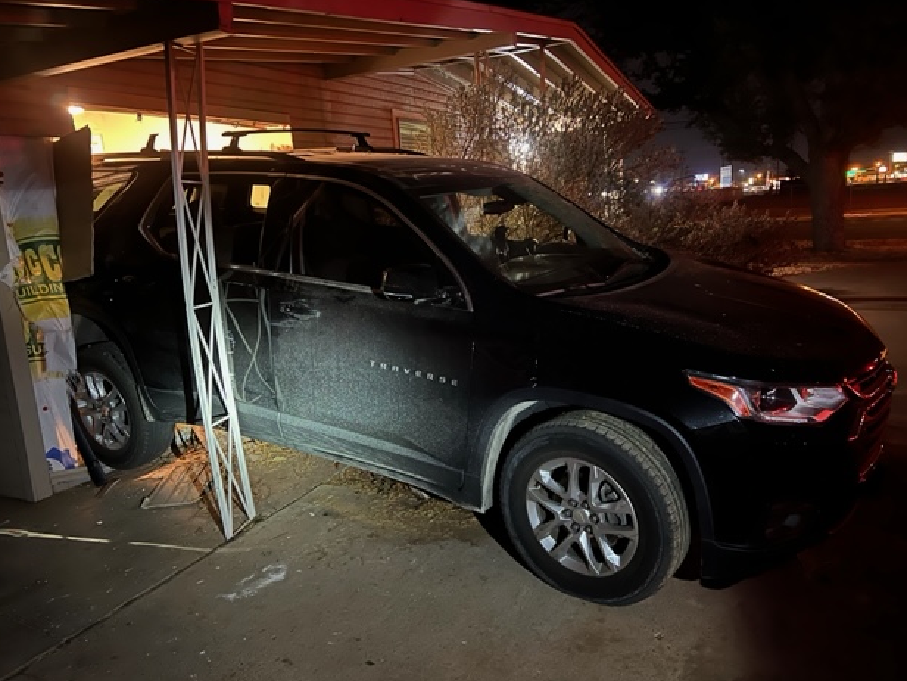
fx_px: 707
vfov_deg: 51.4
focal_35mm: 27
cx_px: 467
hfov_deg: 65.3
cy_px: 345
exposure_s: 1/9
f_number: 1.5
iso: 1000
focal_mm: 5.7
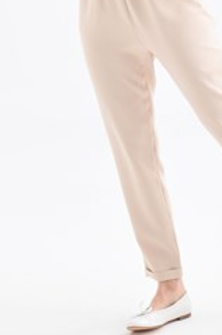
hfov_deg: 11.4
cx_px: 155
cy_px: 44
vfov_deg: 16.9
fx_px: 1113
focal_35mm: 120
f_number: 6.3
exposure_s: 1/125
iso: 160
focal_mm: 50
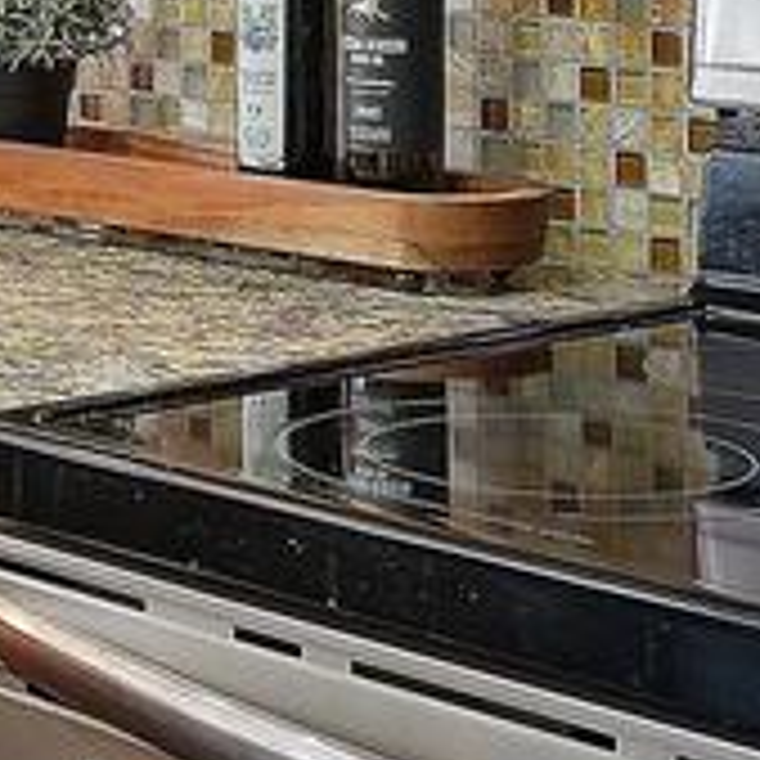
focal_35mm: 116
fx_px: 2881
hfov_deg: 13.5
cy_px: -252
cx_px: -589
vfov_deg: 14.4
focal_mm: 16
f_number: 8
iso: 100
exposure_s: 1/1.67
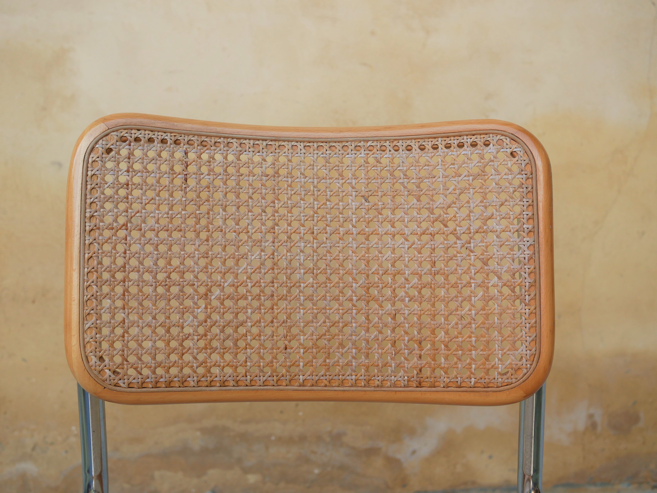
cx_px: 328
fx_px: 760
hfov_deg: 46.8
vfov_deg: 36.0
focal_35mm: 40
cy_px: 246
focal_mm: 20
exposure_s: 1/250
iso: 200
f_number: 2.8
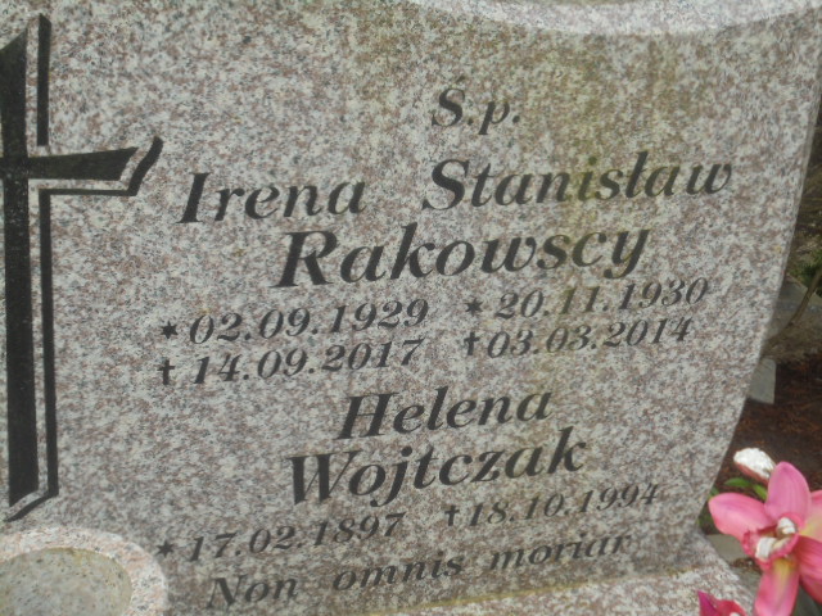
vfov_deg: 22.9
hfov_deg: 30.3
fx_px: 1520
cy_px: 308
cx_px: 411
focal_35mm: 64
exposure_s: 1/80
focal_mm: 11.5
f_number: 5.6
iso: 100
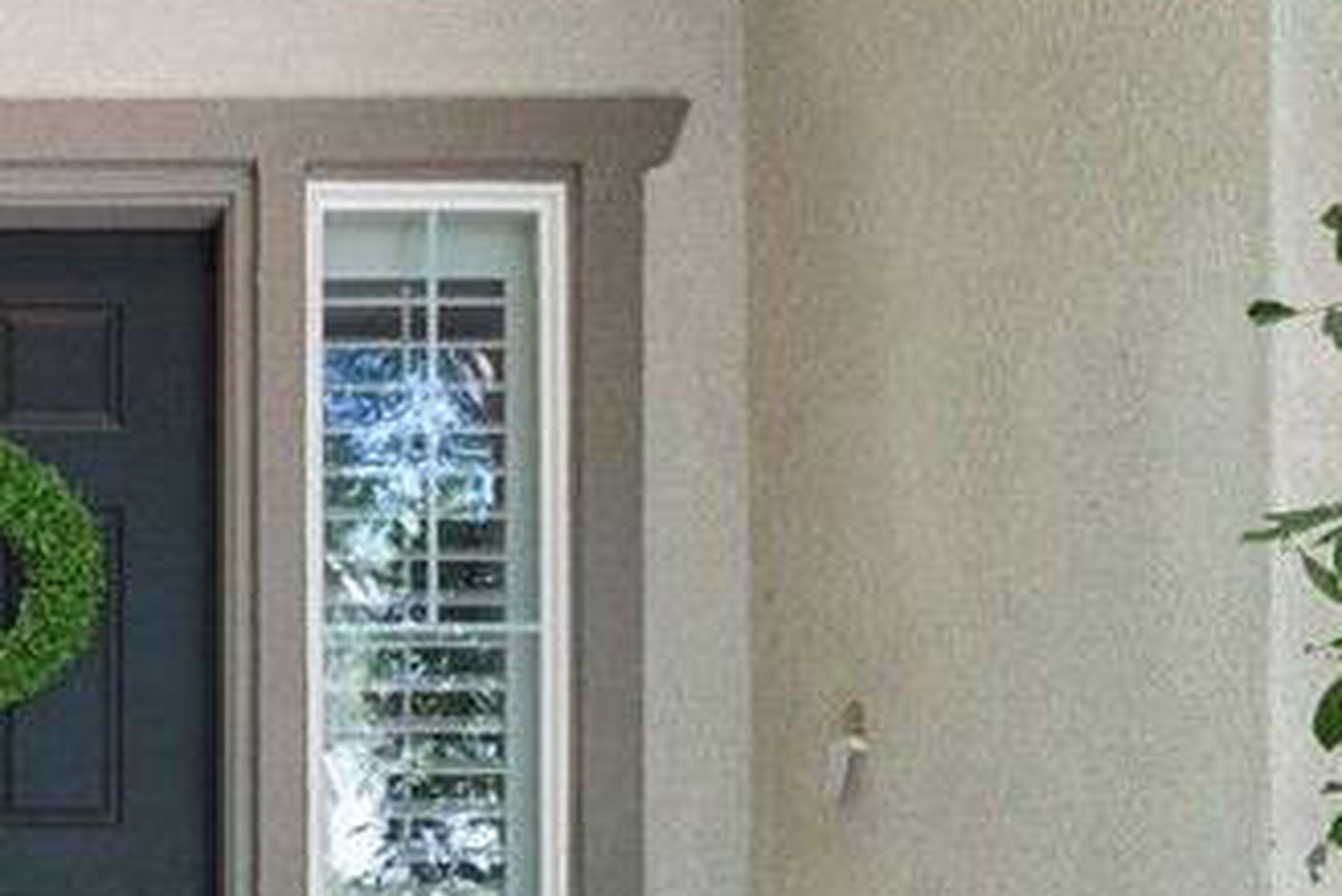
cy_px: 812
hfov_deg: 35.0
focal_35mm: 50
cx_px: -65
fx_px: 1865
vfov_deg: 26.1
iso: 1600
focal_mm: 16
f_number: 8
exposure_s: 1/200
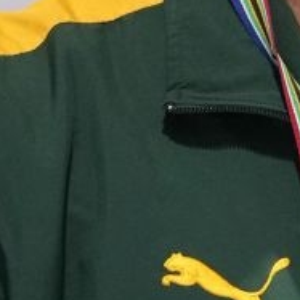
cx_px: 330
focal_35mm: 1637
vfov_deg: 1.1
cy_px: 77
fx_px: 16051
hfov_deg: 1.1
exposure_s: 1/250
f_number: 2.8
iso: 3200
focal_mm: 200
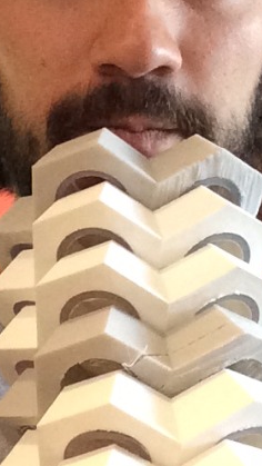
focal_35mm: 87
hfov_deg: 13.9
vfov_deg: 24.4
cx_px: 157
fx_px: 1073
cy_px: 274
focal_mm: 2.15
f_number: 2.4
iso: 320
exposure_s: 1/30
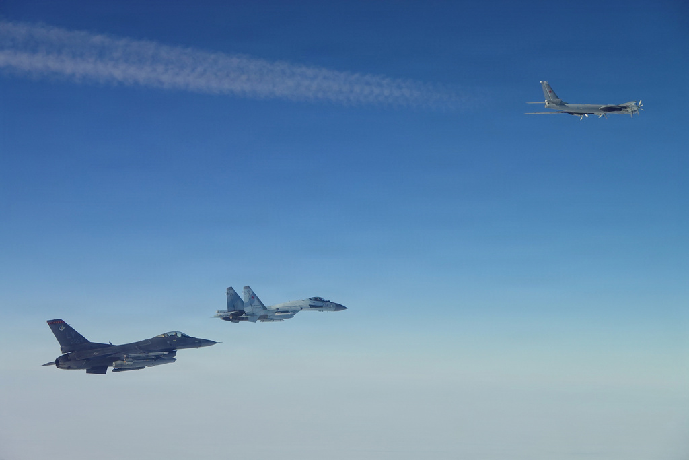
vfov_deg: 18.2
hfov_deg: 27.0
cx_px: 344
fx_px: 1436
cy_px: 230
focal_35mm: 75
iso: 100
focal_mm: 27.44
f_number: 5.6
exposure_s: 1/800
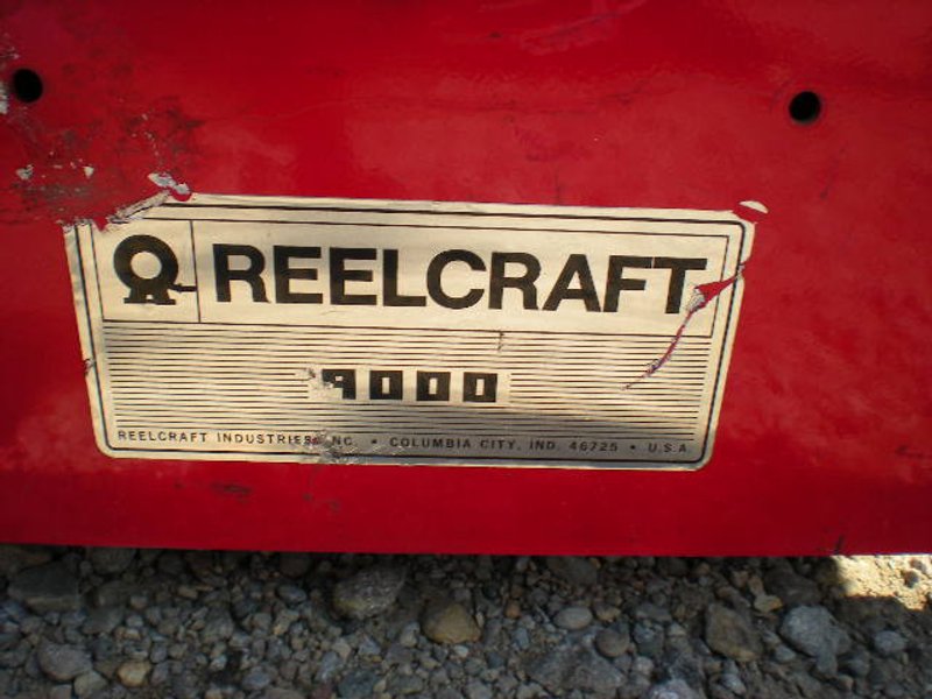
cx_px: 466
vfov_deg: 37.7
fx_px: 1023
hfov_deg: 49.0
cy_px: 350
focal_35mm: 38
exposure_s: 1/162
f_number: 4.6
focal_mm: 6.3
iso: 64
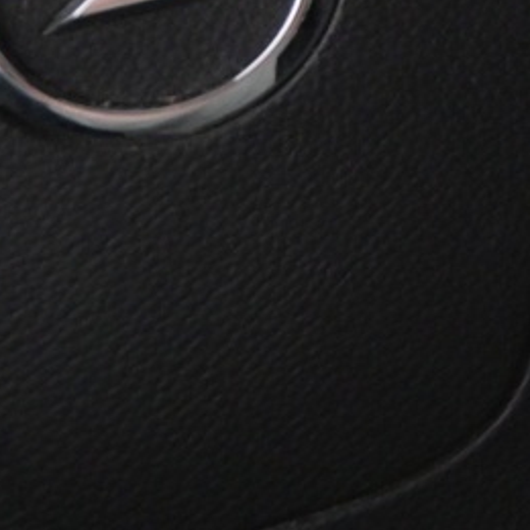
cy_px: -457
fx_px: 2200
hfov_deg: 10.0
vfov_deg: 12.4
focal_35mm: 127
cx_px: 1629
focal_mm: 16
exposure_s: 1/60
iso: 2500
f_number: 4
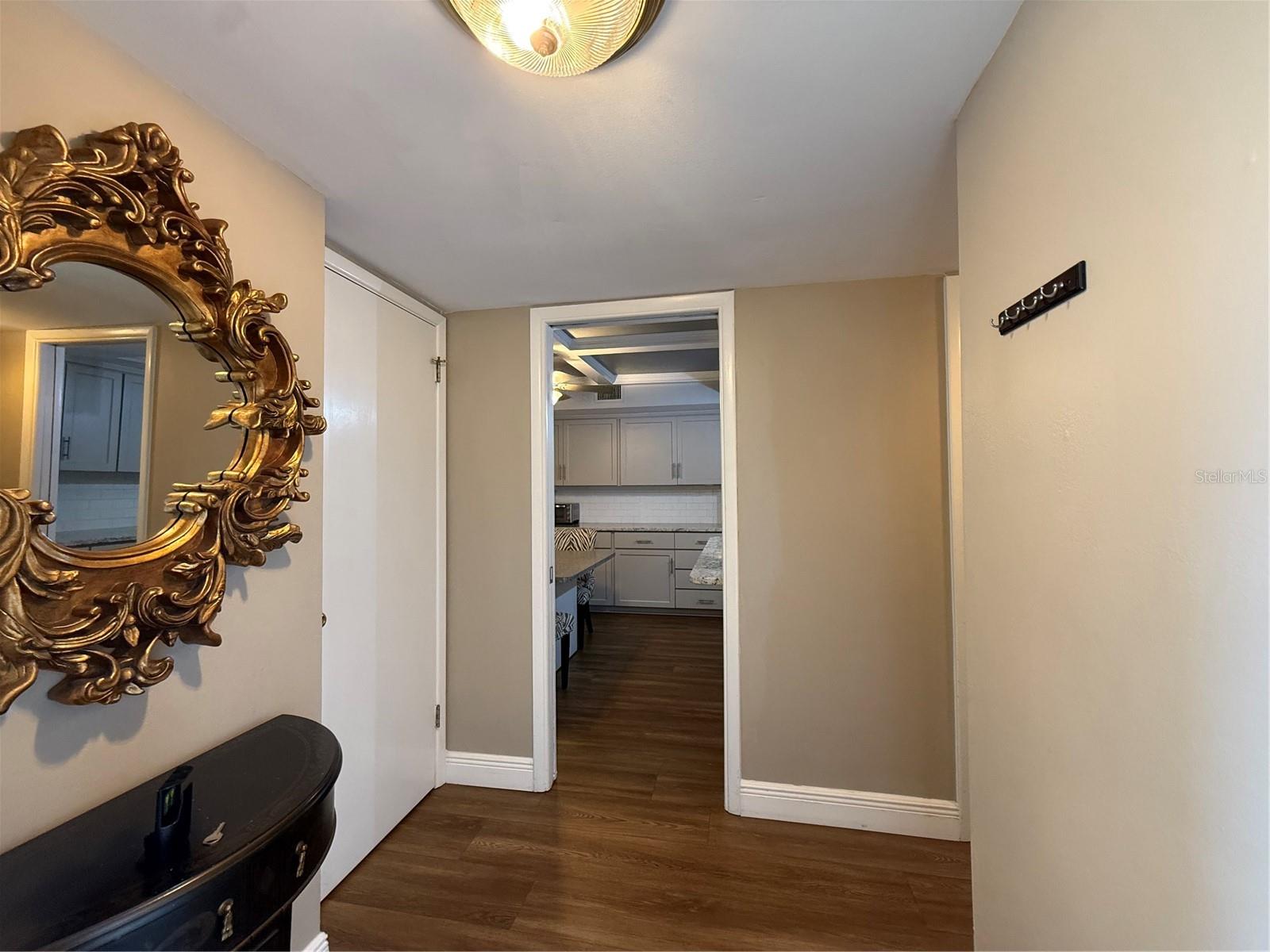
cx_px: 635
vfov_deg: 85.7
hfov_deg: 102.1
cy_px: 476
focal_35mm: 14
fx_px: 514
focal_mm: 2.22
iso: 320
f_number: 2.2
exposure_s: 1/60
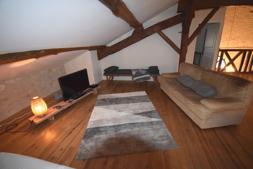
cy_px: 84
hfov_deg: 100.4
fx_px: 105
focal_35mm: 15
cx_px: 126
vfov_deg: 77.3
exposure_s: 1/60
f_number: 4.5
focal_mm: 10
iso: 3200
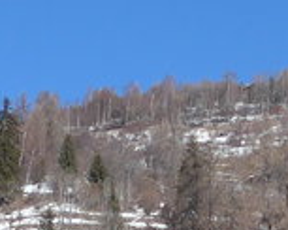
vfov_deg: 6.3
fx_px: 1890
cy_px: 728
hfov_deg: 8.5
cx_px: 463
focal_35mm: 222
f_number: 2.8
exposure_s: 1/1600
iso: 80
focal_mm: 6
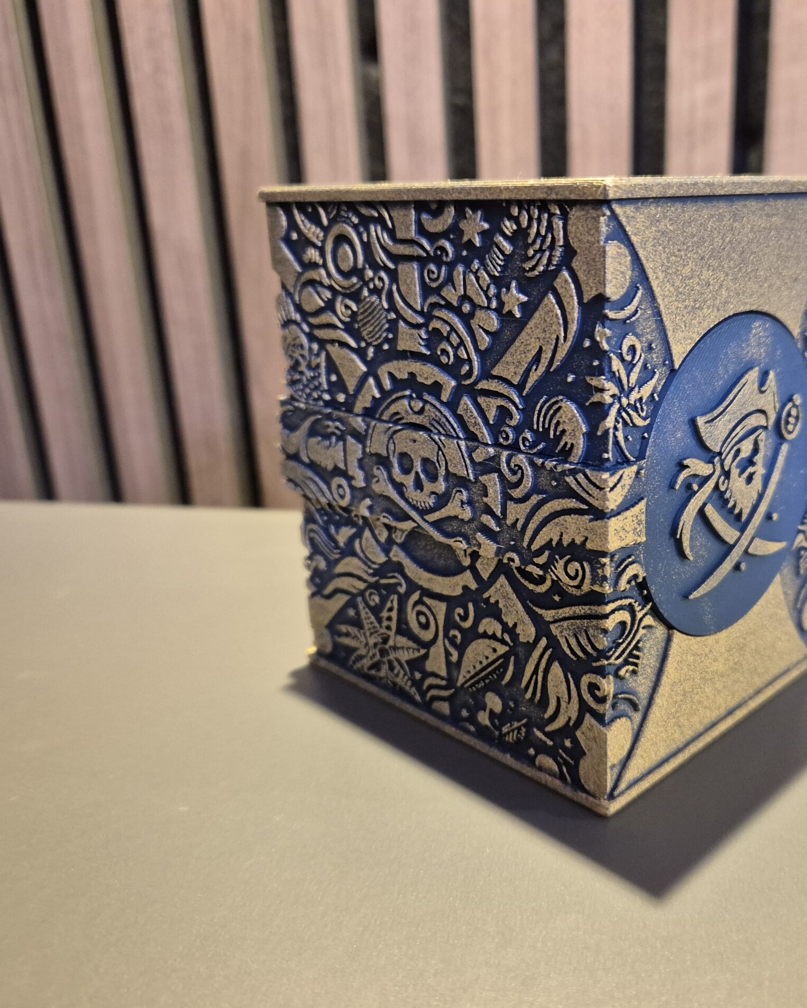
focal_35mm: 30
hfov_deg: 47.6
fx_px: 896
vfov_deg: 58.8
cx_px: 544
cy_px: 504
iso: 1250
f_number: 1.8
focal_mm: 5.4
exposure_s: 1/100
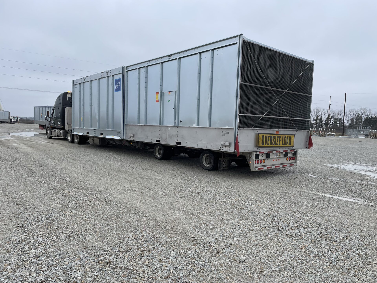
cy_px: 142
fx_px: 283
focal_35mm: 26
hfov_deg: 67.3
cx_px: 188
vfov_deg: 53.1
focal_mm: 4.2
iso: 32
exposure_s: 1/1062
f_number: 1.6
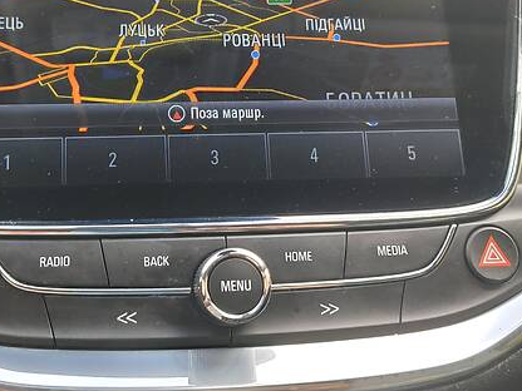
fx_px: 754
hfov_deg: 37.9
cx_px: 188
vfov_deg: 28.7
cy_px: 103
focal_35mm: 50
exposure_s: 1/50
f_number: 1.8
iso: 119
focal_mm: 4.8
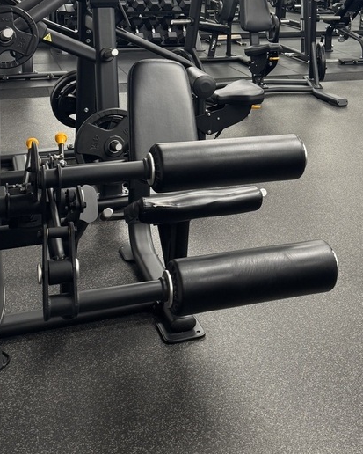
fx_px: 658
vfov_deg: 35.8
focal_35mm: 49
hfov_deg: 30.6
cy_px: 48
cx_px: 245
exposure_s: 1/60
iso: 200
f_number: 1.78
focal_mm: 6.76
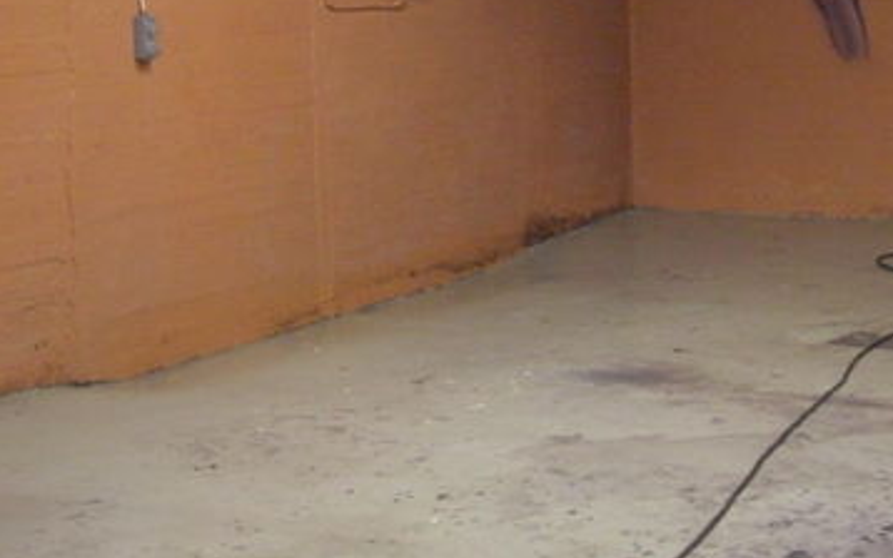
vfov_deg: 18.1
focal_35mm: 72
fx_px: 1753
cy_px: 184
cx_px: 713
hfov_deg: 28.0
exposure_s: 1/50
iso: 800
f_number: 2.8
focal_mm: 7.9
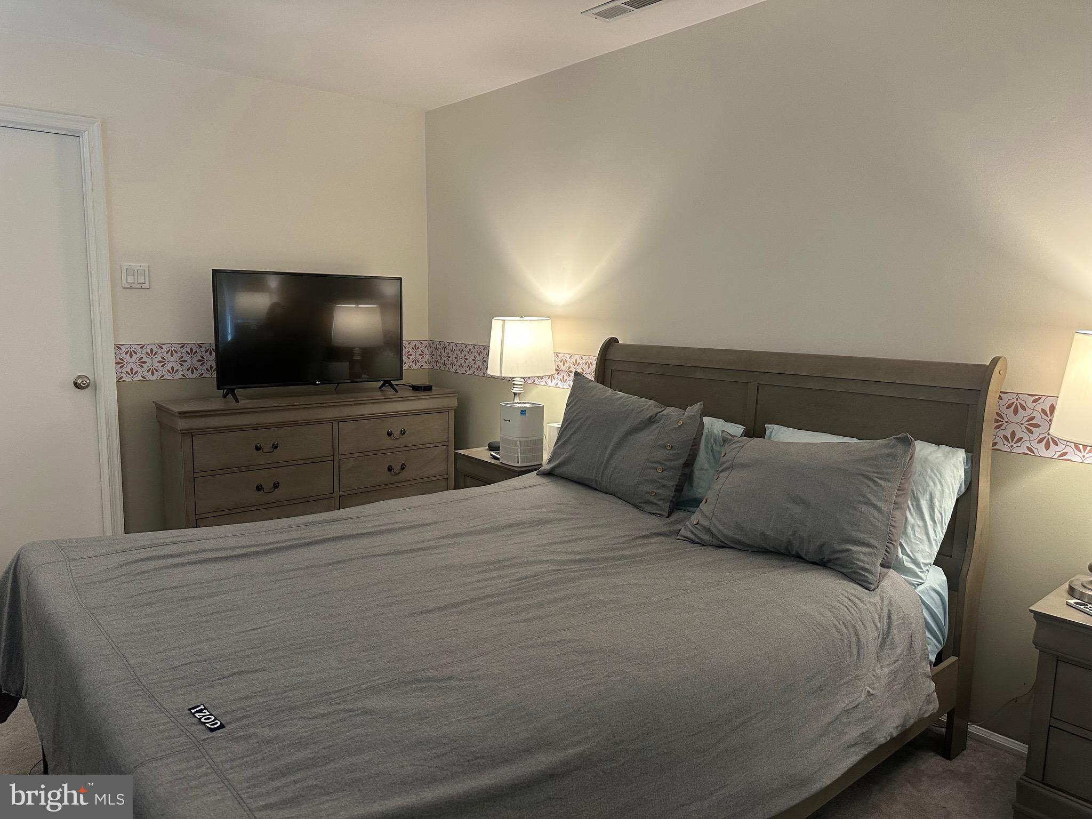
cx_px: 546
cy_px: 410
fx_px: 757
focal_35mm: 24
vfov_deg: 56.8
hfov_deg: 71.6
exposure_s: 1/60
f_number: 1.78
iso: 250
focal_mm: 6.86
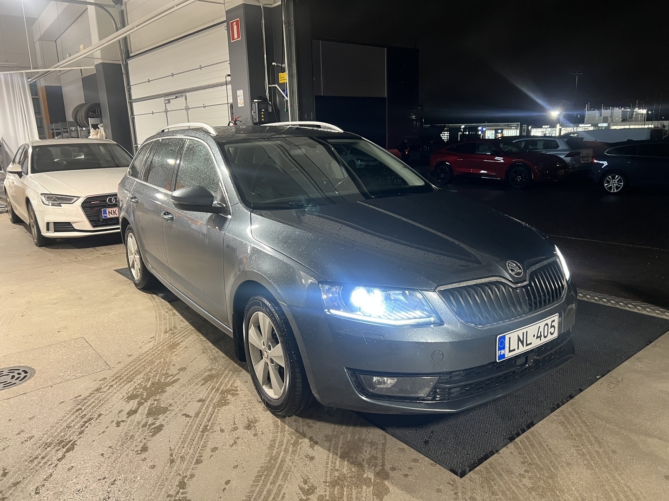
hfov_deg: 67.3
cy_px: 250
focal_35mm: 26
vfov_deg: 53.1
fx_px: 502
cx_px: 334
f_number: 1.5
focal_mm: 5.7
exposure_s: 1/49
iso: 400
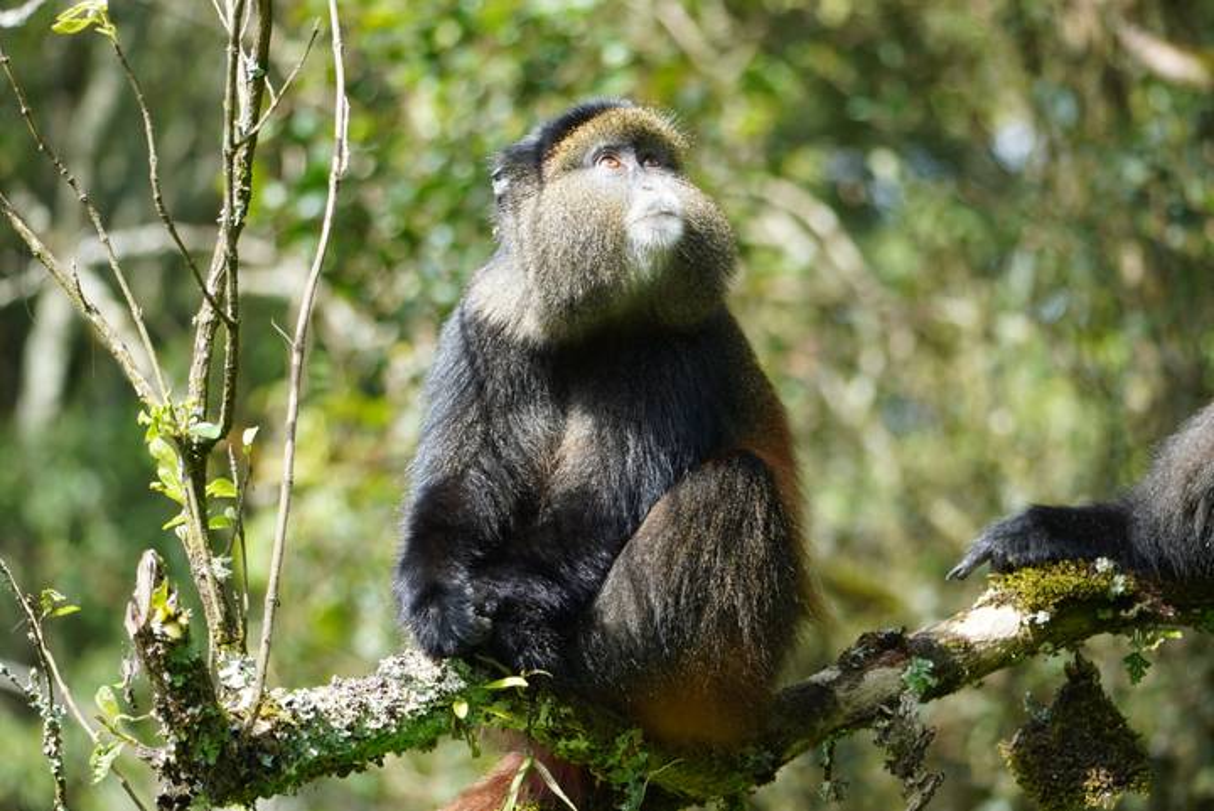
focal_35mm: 208
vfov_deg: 6.6
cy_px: 406
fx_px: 7035
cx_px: 607
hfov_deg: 9.9
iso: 400
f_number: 5.6
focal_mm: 139
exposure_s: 1/250
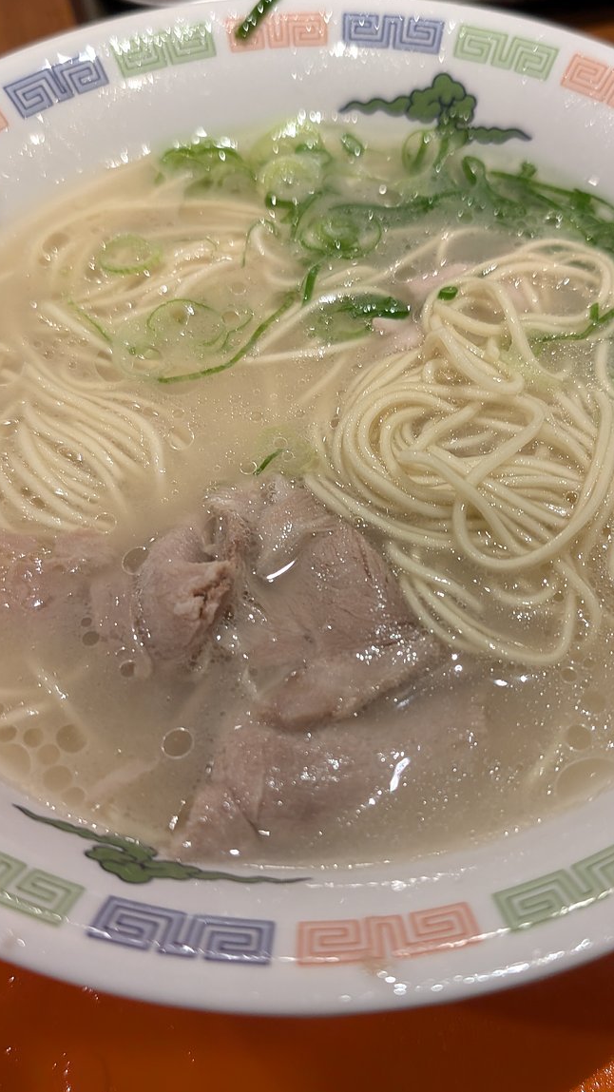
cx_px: 387
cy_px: 546
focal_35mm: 35
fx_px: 1013
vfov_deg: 56.6
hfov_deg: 33.5
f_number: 1.68
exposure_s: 1/120
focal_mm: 6.9
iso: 120
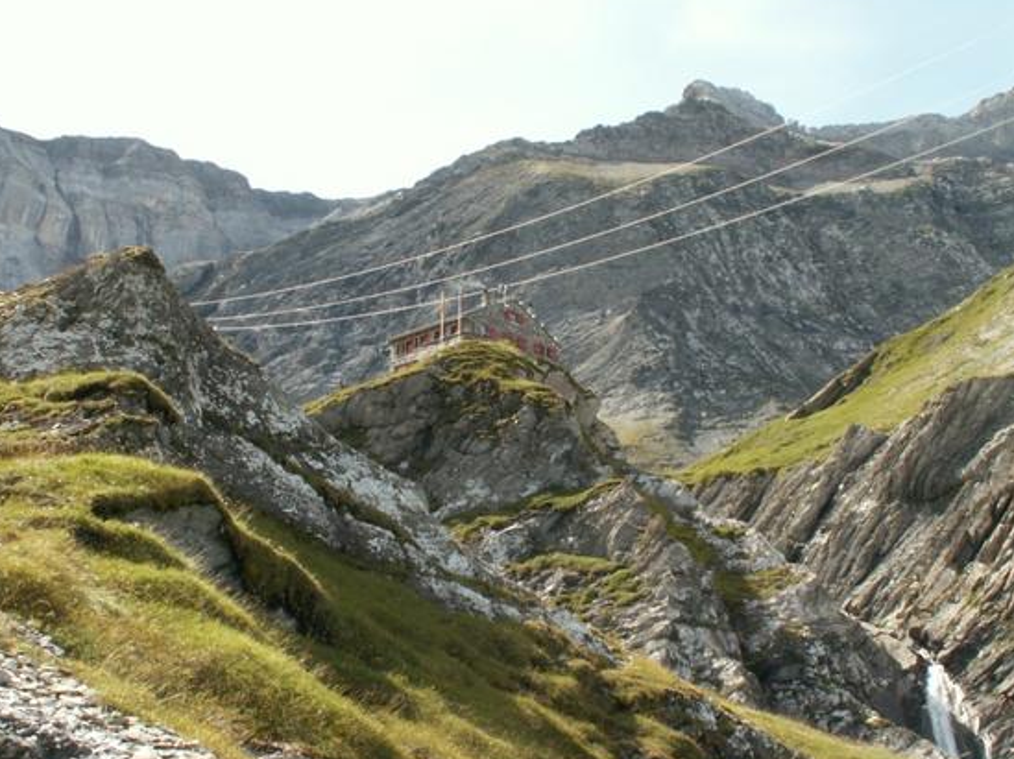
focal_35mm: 49
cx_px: 489
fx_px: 1434
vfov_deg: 29.6
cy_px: 364
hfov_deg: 38.9
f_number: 8
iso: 50
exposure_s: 1/50
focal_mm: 7
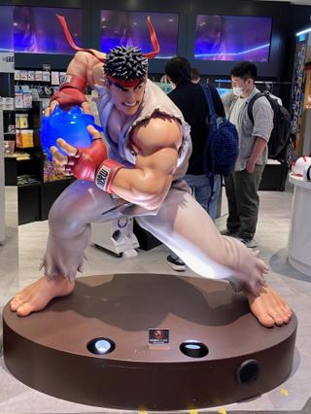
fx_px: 311
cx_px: 156
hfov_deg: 53.1
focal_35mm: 26
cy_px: 207
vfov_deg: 67.3
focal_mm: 4.25
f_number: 1.8
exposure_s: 1/50
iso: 80
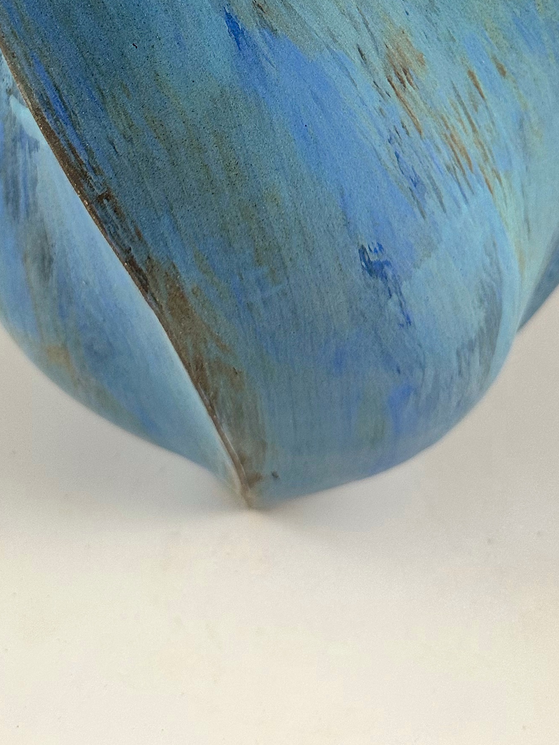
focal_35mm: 55
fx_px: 1184
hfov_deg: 26.6
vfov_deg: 30.8
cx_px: 286
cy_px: -91
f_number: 1.78
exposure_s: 1/120
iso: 160
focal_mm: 6.86
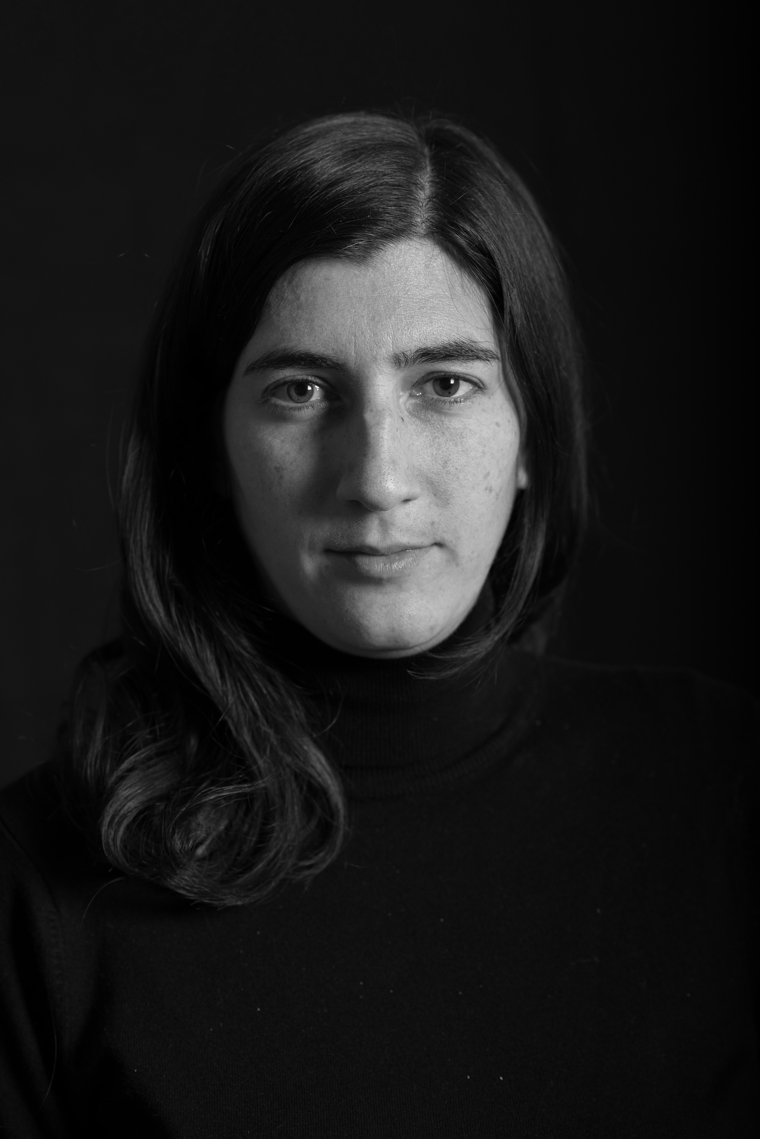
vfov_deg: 23.9
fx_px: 2689
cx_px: 380
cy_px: 570
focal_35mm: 85
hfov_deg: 16.1
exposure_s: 1/200
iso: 200
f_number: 4
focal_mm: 85
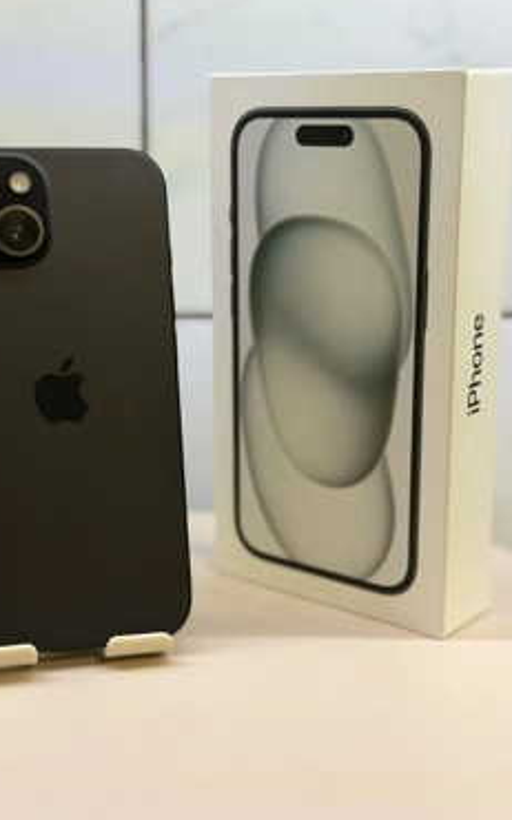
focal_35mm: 55
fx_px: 1229
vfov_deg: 36.9
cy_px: 417
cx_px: 191
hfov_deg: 23.5
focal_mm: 6.76
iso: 64
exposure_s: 1/50
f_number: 1.78
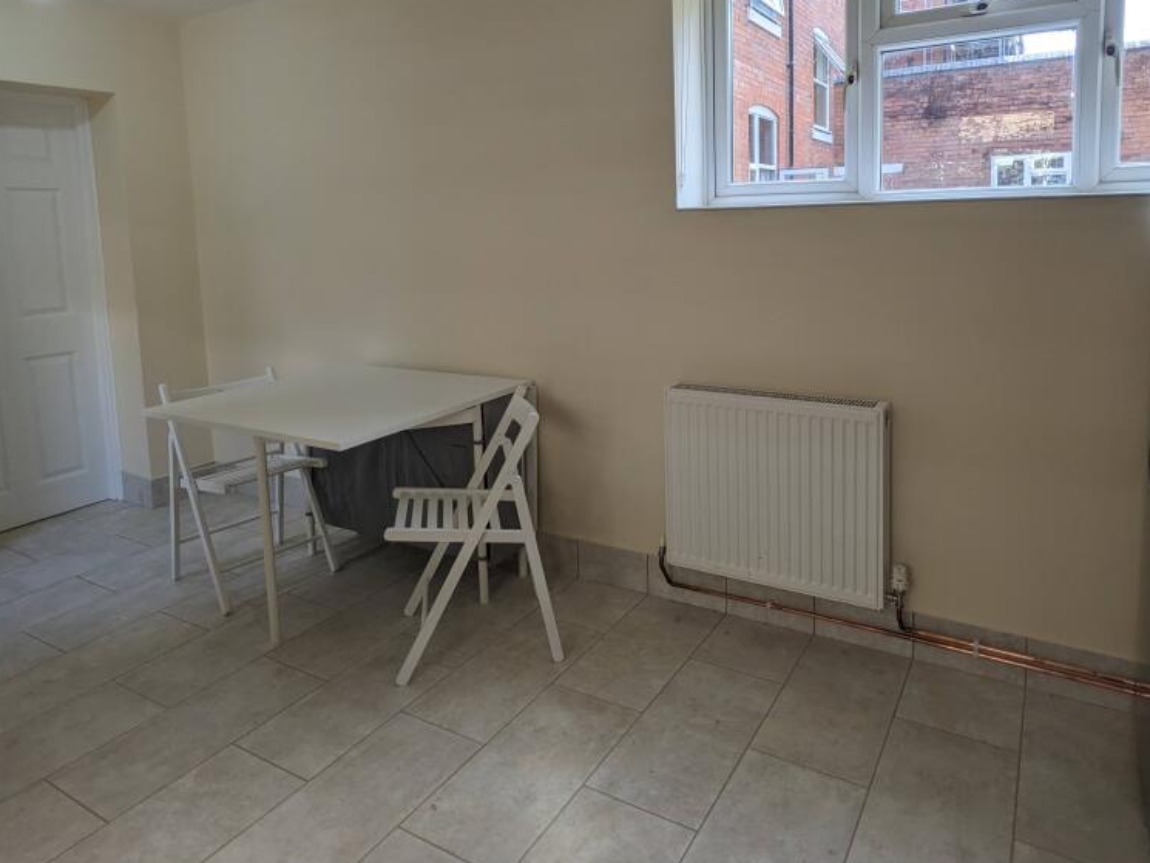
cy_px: 287
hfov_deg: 76.2
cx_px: 634
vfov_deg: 59.7
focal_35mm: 22
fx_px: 731
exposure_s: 1/100
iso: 42
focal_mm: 2.22
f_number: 2.2
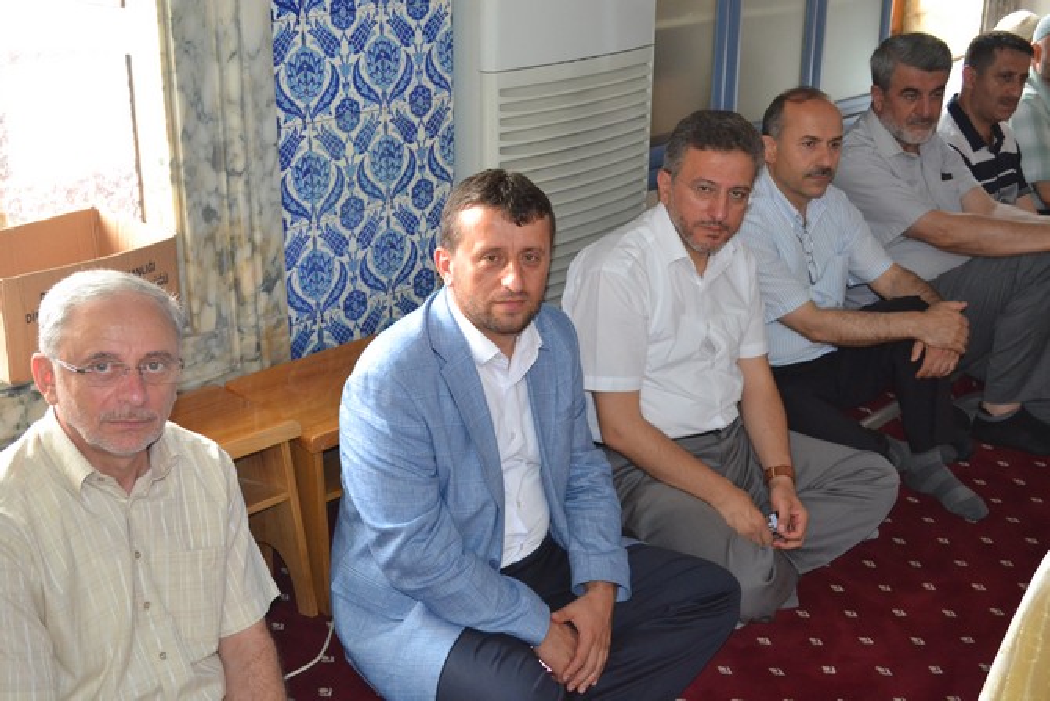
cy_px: 350
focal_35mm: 45
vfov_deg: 29.9
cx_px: 525
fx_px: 1313
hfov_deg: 43.6
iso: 1800
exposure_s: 1/60
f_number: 4.5
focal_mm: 30
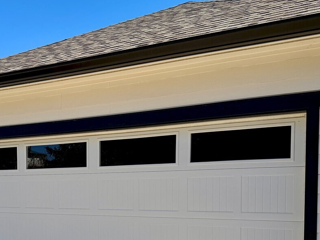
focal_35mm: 49
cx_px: 84
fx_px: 453
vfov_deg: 28.5
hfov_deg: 38.0
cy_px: 216
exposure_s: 1/5714
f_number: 1.78
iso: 80
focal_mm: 6.76
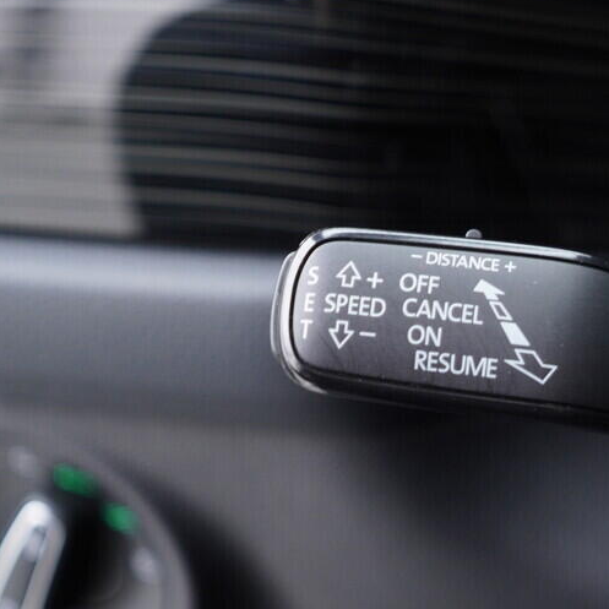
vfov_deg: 27.1
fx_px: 1254
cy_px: 410
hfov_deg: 26.0
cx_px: 603
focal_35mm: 63
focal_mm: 24
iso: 400
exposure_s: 1/40
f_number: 2.8
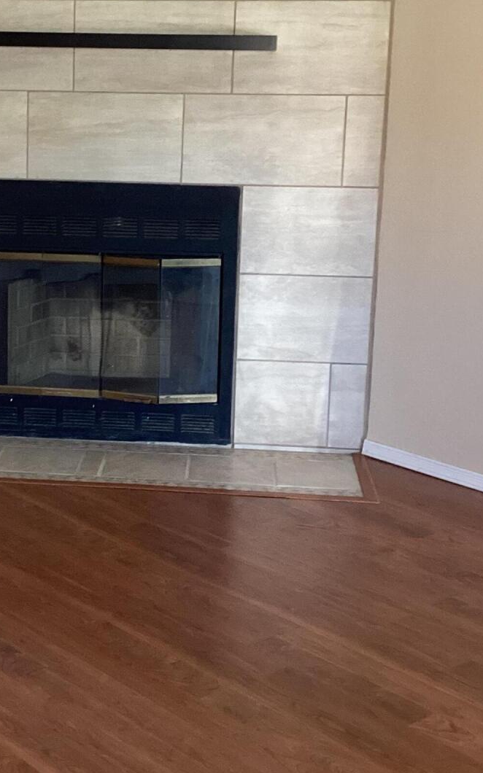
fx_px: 1307
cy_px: 314
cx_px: 59
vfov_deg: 32.9
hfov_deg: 20.6
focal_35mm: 62
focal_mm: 3.3
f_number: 2.4
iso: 200
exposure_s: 1/50
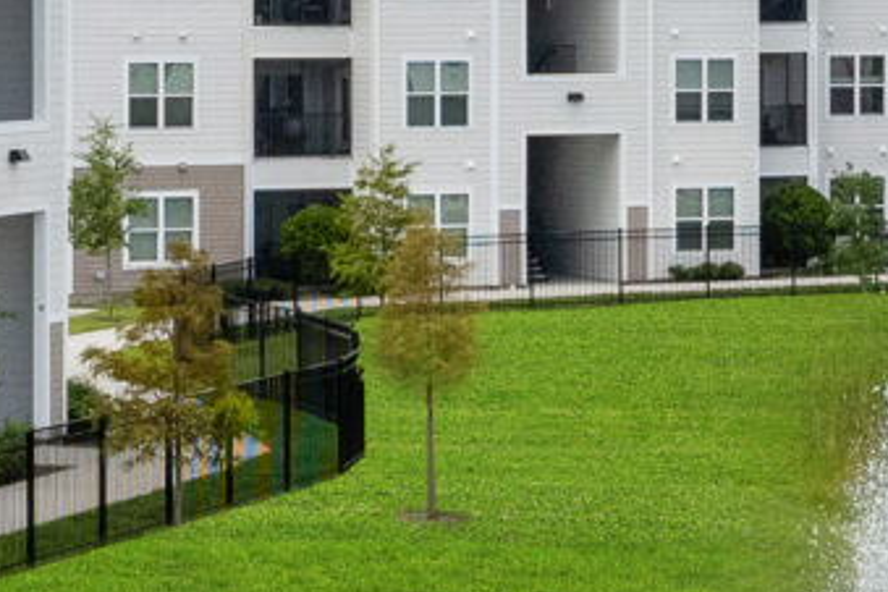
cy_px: 428
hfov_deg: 12.4
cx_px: 532
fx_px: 4094
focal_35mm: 166
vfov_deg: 8.3
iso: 100
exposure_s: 1/2000
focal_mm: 8.38
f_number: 2.8
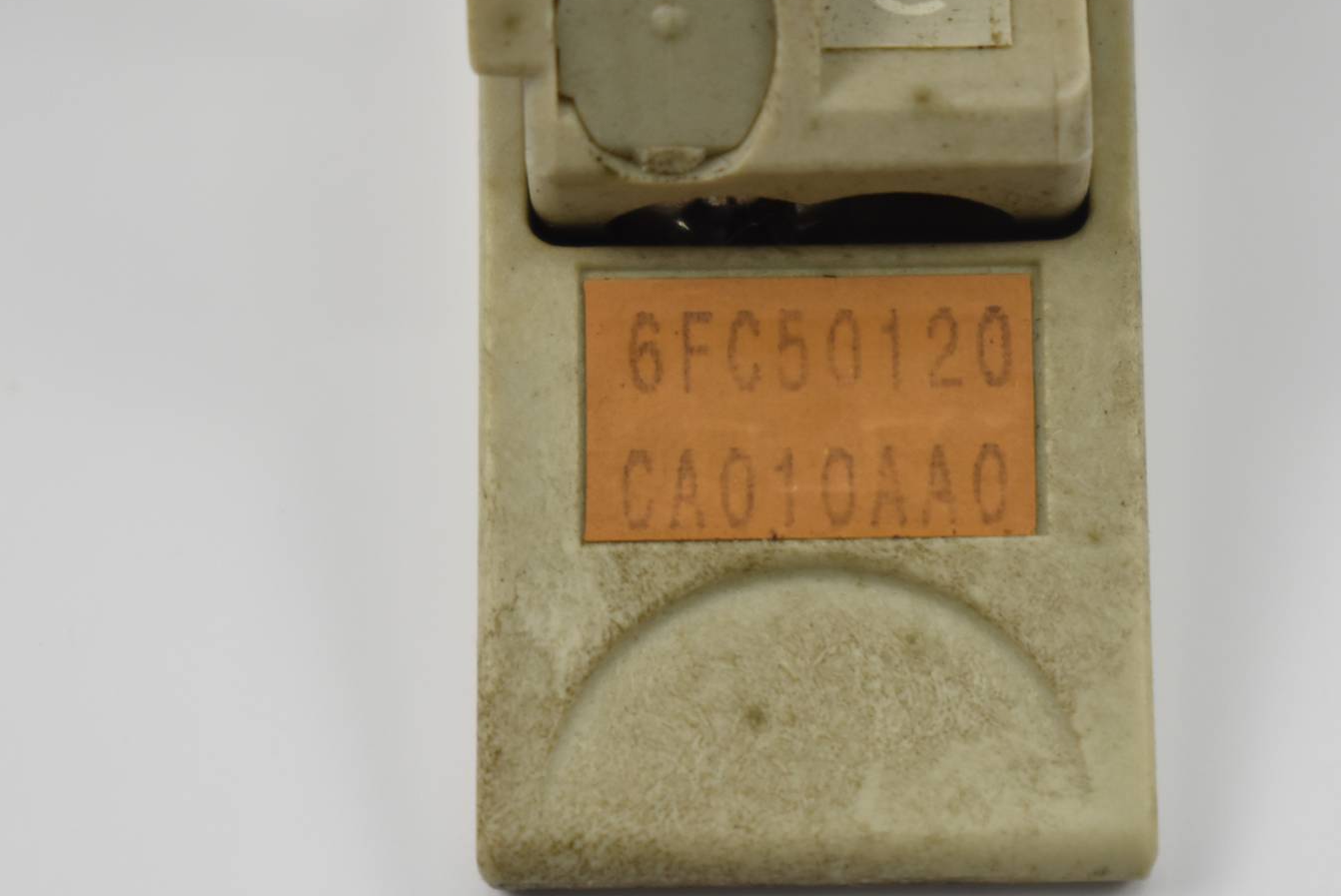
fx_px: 4951
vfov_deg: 10.3
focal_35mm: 133
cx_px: 774
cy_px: 514
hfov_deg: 15.4
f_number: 5.6
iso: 400
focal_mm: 55
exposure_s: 1/100
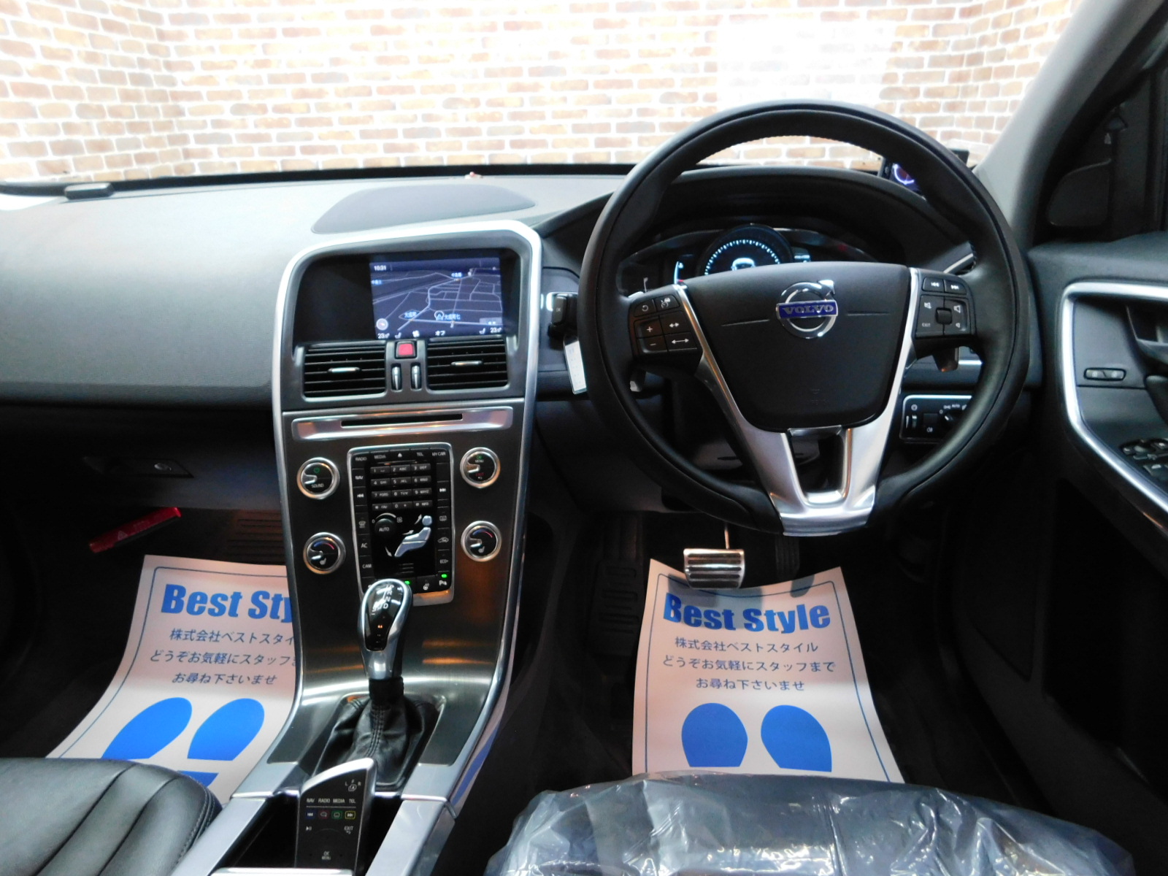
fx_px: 776
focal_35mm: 23
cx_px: 584
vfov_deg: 58.9
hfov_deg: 73.9
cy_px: 438
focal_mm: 4
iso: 400
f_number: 3
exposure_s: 1/13
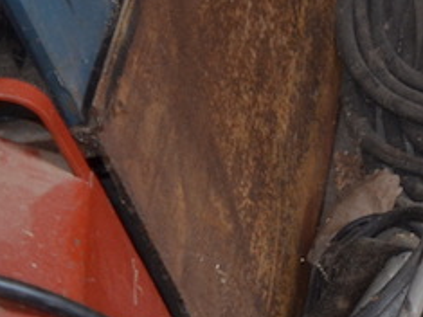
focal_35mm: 157
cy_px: -351
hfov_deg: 10.3
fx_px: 1918
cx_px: 1114
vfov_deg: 8.8
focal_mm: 20
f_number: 3.5
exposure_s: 1/60
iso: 640
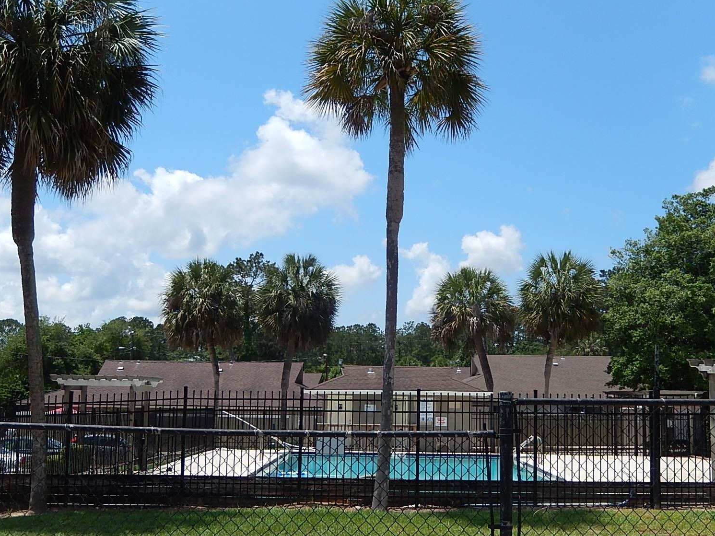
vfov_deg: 32.9
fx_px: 909
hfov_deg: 42.9
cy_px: 287
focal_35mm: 44
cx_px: 365
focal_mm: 7.3
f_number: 4.2
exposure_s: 1/1250
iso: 125
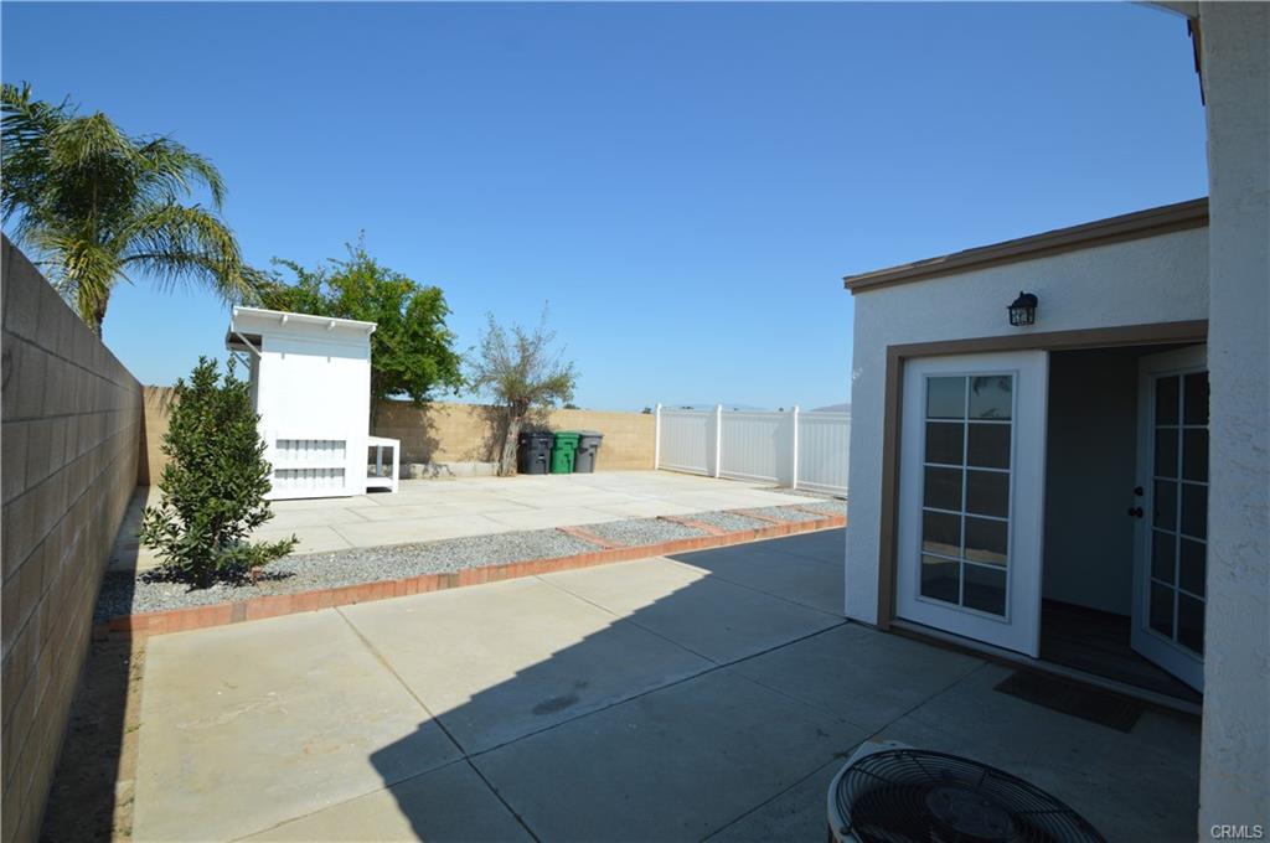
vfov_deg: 77.2
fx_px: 528
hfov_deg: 100.5
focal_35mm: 15
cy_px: 422
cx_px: 635
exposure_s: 1/250
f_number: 8
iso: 100
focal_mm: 10
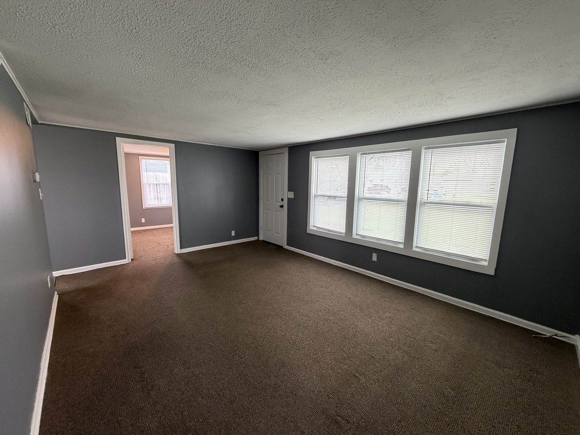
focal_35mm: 14
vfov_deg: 85.7
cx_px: 290
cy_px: 218
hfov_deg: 102.1
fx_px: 235
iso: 320
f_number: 2.2
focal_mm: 2.22
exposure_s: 1/75
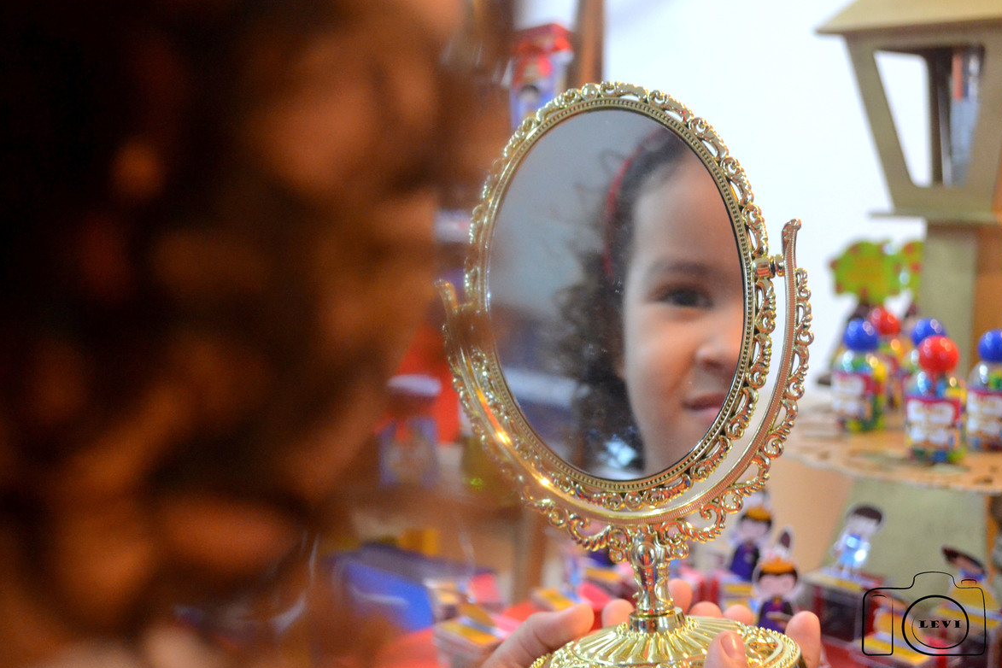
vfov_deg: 30.2
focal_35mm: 45
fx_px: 1239
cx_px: 498
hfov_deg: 44.0
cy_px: 335
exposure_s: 1/15
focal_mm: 29
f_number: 4.5
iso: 2200
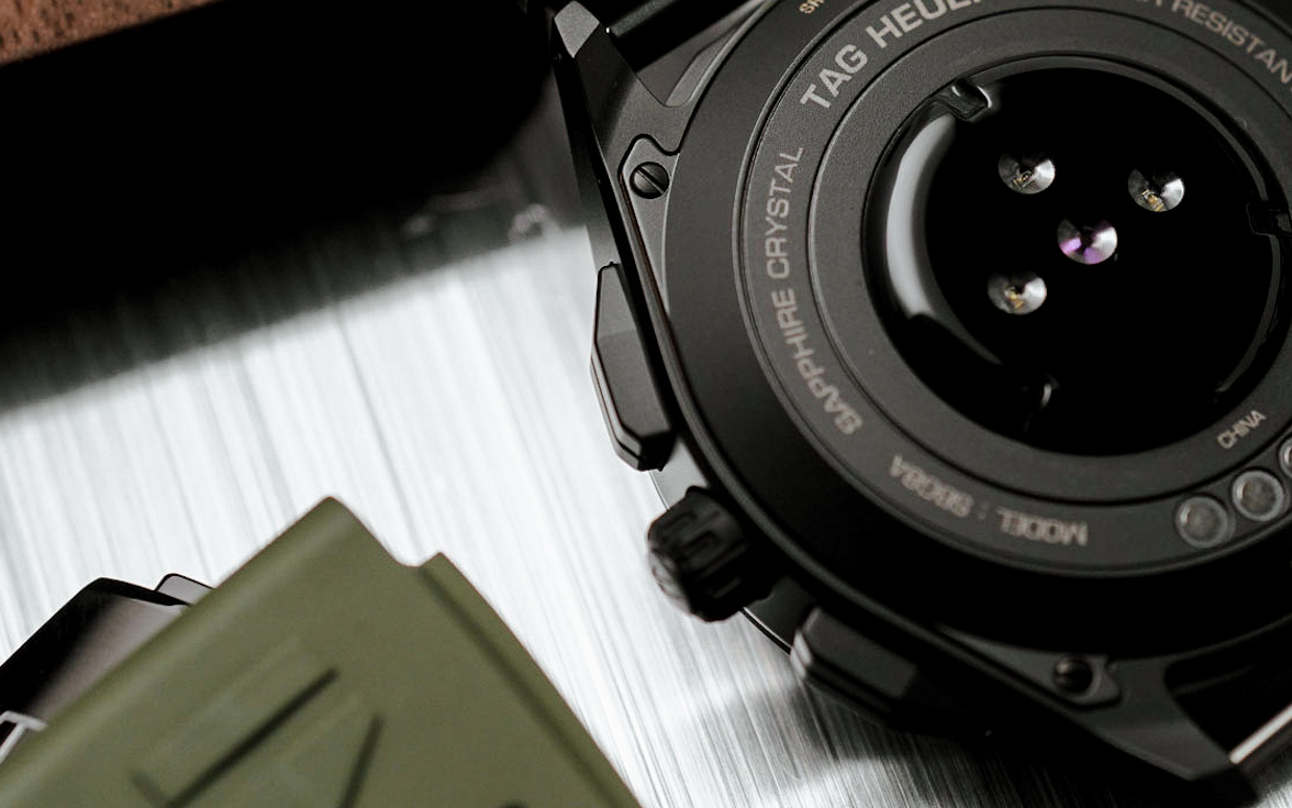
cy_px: 358
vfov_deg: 18.3
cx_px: 955
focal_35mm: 71
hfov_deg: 28.6
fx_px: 2500
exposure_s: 1/160
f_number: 4
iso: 500
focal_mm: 40
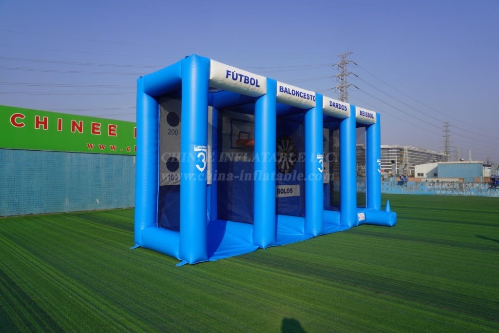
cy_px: 166
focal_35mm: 24
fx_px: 333
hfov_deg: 73.7
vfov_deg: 53.1
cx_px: 250
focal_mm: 16
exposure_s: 1/200
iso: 100
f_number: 10
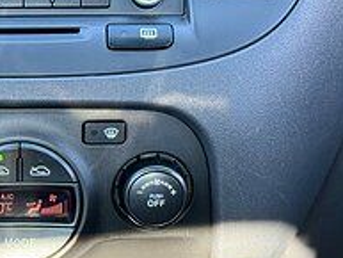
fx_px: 1348
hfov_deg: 14.2
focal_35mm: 136
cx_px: -30
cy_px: 215
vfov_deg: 10.9
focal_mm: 6.76
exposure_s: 1/164
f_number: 1.78
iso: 100
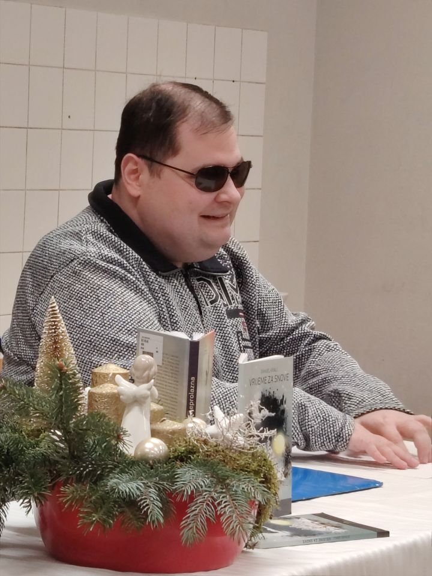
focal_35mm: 140
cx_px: 216
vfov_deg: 14.1
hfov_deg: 10.6
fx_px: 2330
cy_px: 288
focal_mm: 5.25
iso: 422
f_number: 1.75
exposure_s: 1/33.3
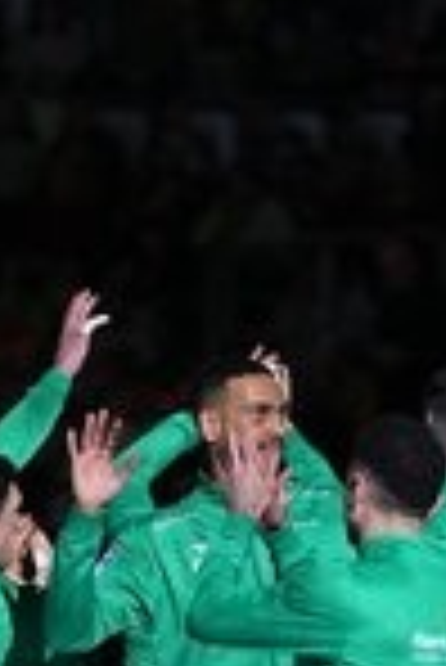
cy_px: 1053
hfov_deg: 2.5
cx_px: 59
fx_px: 10159
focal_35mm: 548
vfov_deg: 3.7
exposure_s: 1/500
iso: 2000
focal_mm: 135
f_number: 1.8
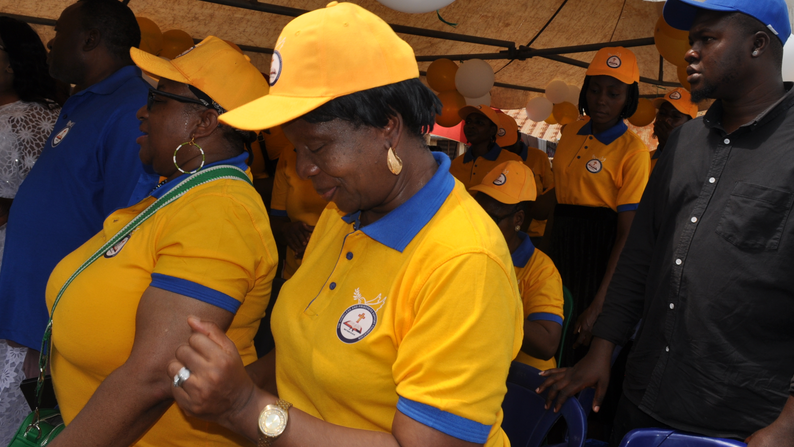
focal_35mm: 35
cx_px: 406
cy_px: 153
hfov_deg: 56.6
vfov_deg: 33.5
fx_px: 737
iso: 200
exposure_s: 1/200
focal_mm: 18
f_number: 9
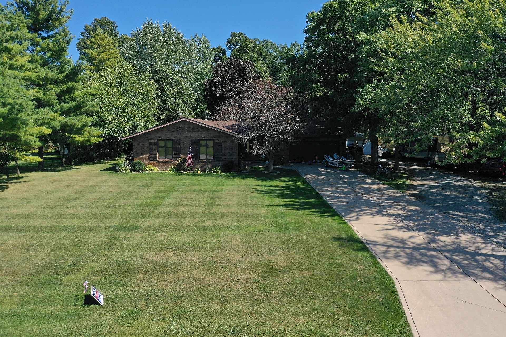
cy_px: 168
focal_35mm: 28
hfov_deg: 65.5
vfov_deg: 46.4
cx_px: 253
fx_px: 394
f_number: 6.3
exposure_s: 1/500
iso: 100
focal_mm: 10.26
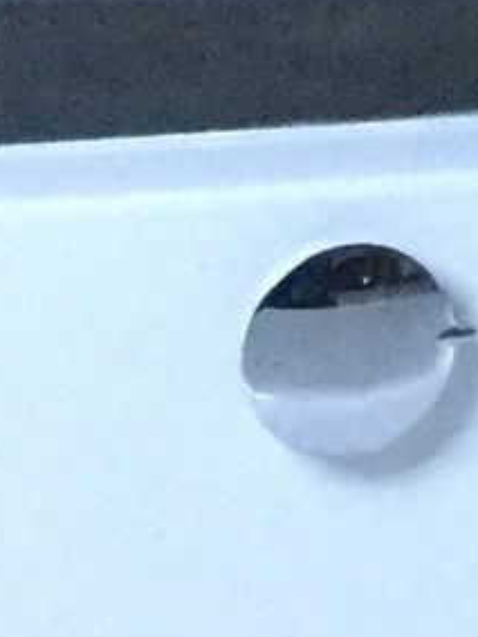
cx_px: 1315
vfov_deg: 7.5
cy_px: -1262
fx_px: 4290
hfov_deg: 6.0
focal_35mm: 233
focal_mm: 3.3
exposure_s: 1/20
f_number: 2.4
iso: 200
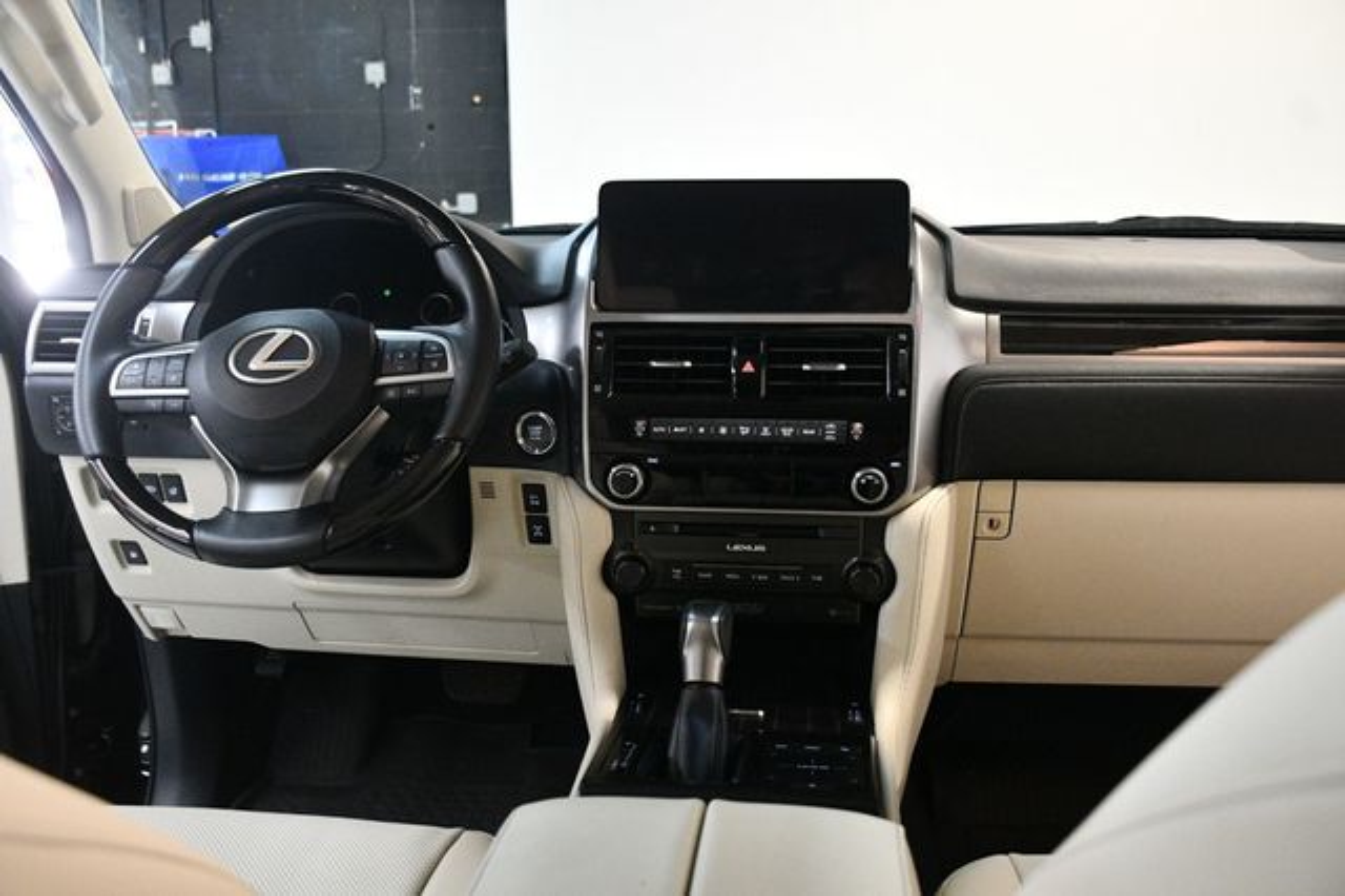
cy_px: 448
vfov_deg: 38.8
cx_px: 672
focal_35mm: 34
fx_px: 1270
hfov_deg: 55.8
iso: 3200
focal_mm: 23
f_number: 3.8
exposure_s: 1/125
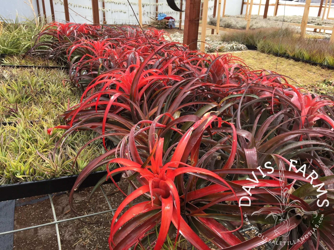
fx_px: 280
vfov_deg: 48.2
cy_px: 125
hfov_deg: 61.7
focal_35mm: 29
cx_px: 167
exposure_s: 1/460
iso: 32
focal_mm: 4.15
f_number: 2.2
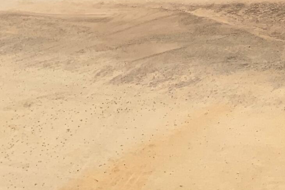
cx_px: 467
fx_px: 981
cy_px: -223
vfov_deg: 10.0
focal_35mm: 124
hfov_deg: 14.9
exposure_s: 1/1035
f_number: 1.8
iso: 16
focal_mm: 3
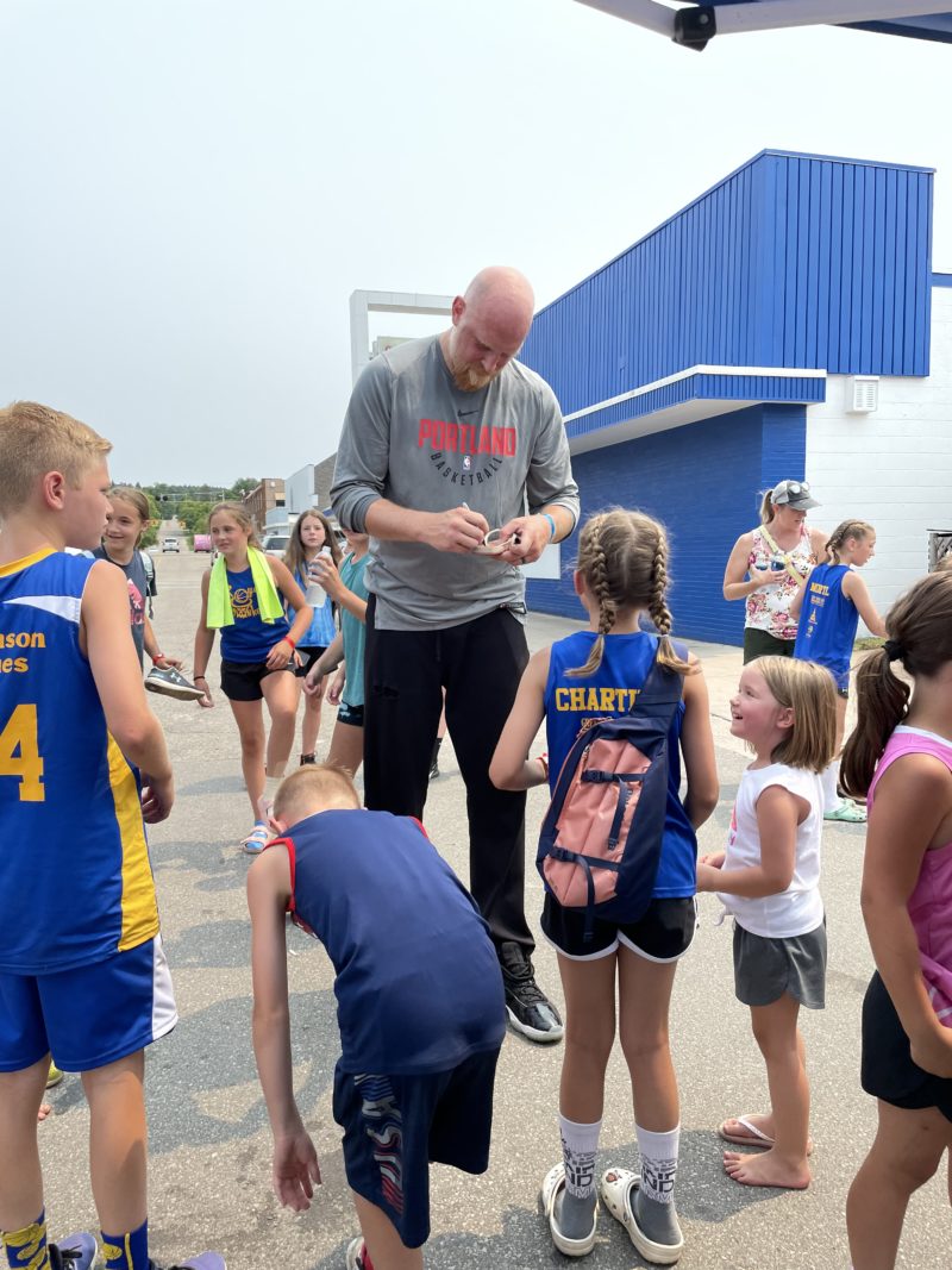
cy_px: 635
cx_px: 476
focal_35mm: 26
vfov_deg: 67.3
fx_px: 954
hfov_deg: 53.1
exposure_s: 1/1825
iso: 32
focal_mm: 4.2
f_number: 1.6
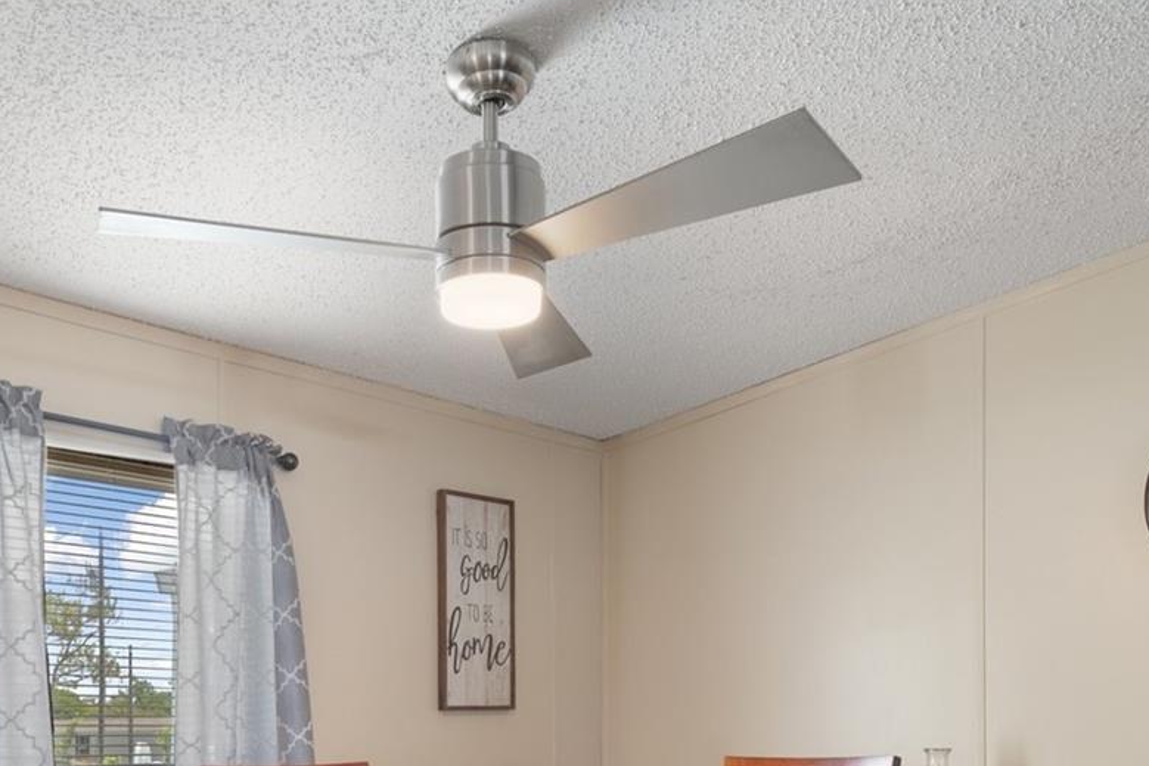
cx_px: 484
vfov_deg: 31.5
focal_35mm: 39
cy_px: 773
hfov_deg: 49.4
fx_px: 1244
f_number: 8
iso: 320
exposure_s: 2
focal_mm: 19
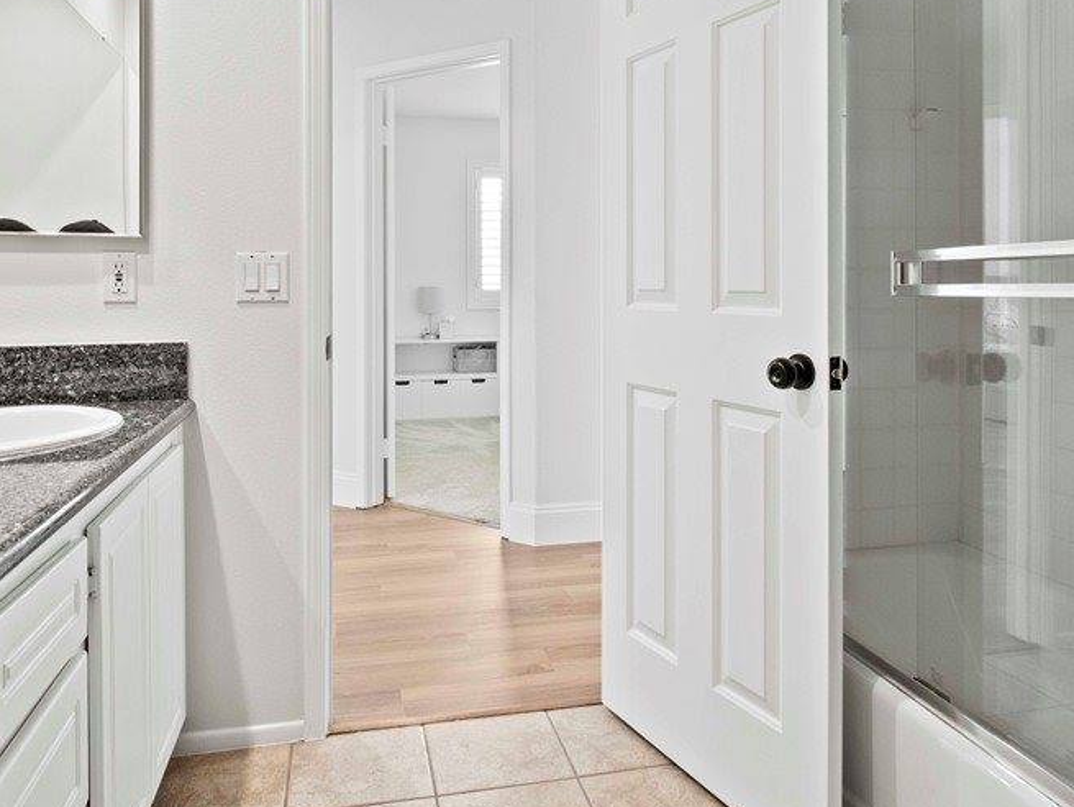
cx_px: 523
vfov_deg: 54.1
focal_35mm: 25
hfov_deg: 69.4
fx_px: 776
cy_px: 290
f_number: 9
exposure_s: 1/1.67
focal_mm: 8
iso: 200
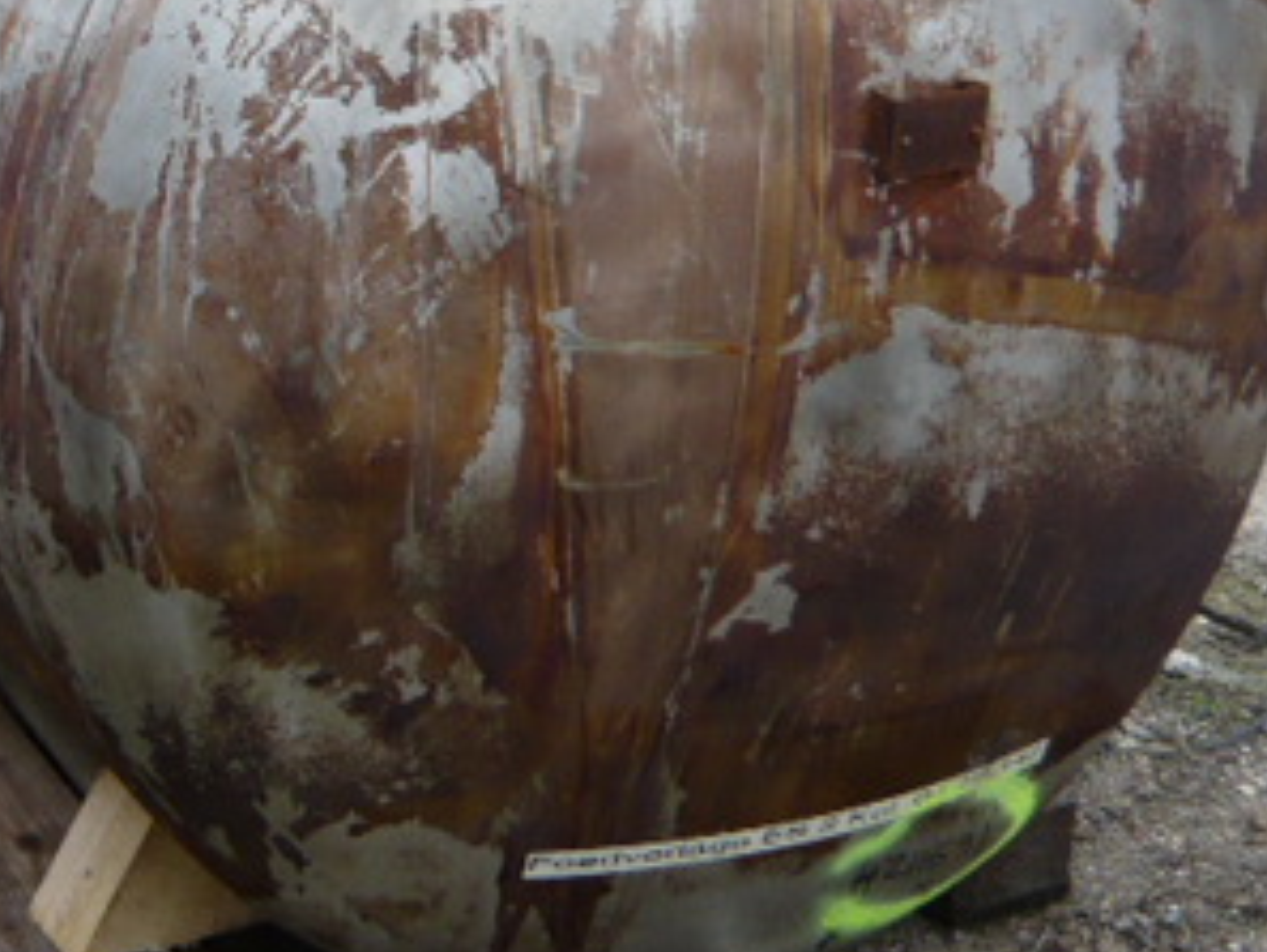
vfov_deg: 20.4
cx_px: 316
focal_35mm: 71
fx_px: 2600
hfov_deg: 27.0
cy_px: 158
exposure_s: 1/200
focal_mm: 4.6
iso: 100
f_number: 2.8
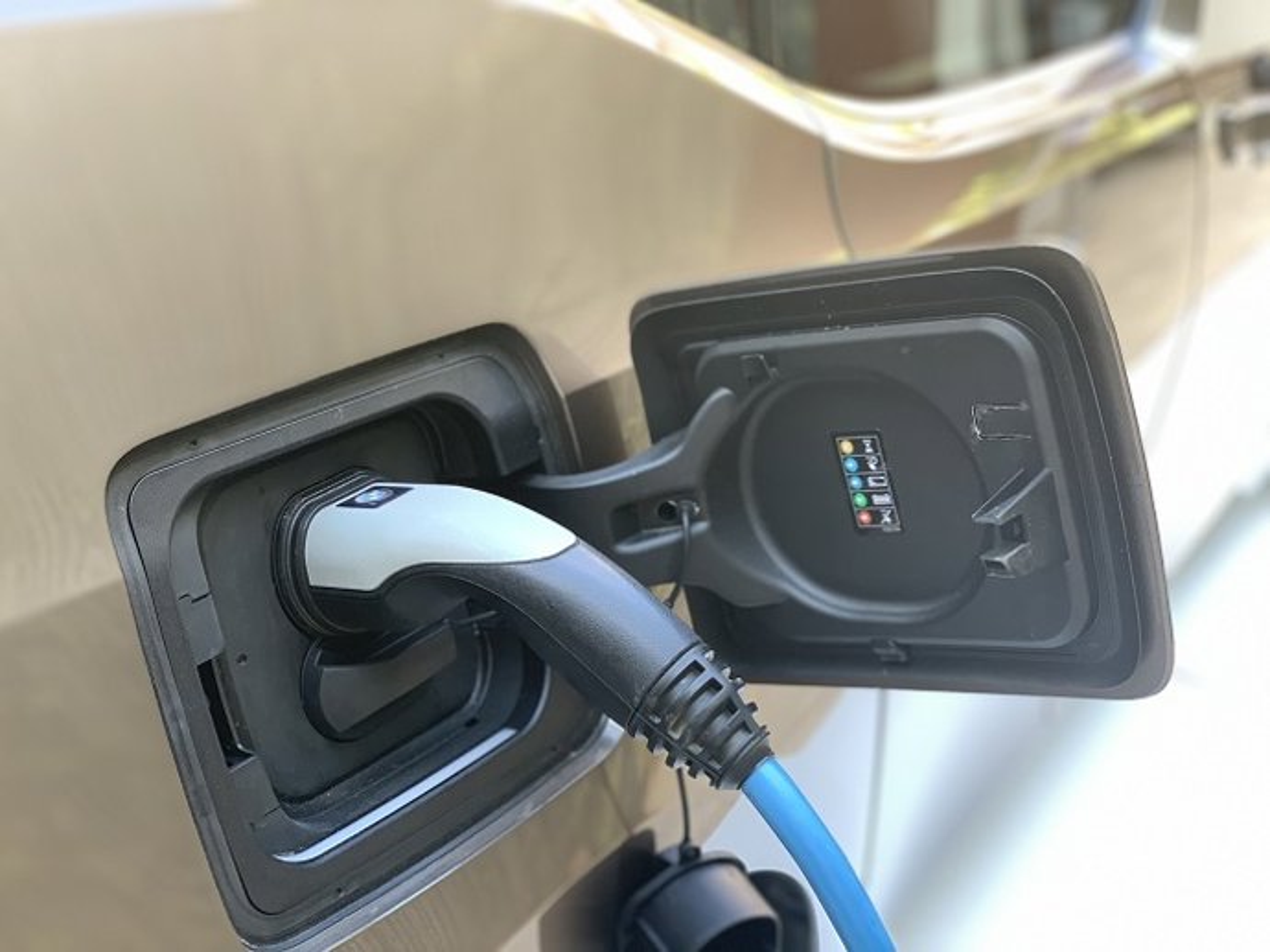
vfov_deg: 28.0
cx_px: 635
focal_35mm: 52
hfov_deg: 36.8
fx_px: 1907
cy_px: 476
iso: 100
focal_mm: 6
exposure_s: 1/122
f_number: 2.4
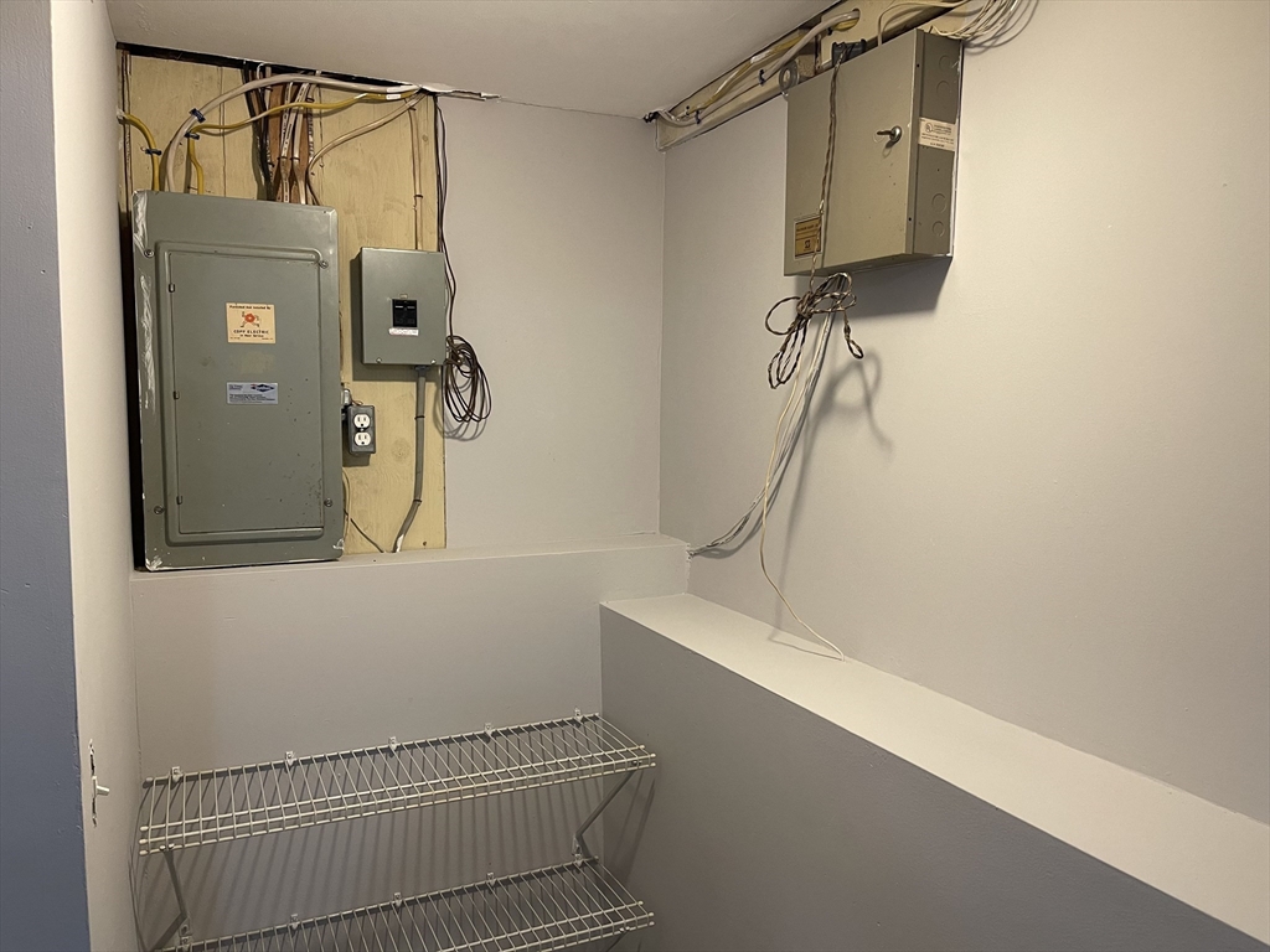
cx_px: 635
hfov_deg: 69.4
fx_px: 917
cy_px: 476
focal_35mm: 25
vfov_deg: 54.9
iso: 200
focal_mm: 5.1
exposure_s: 1/60
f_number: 1.6
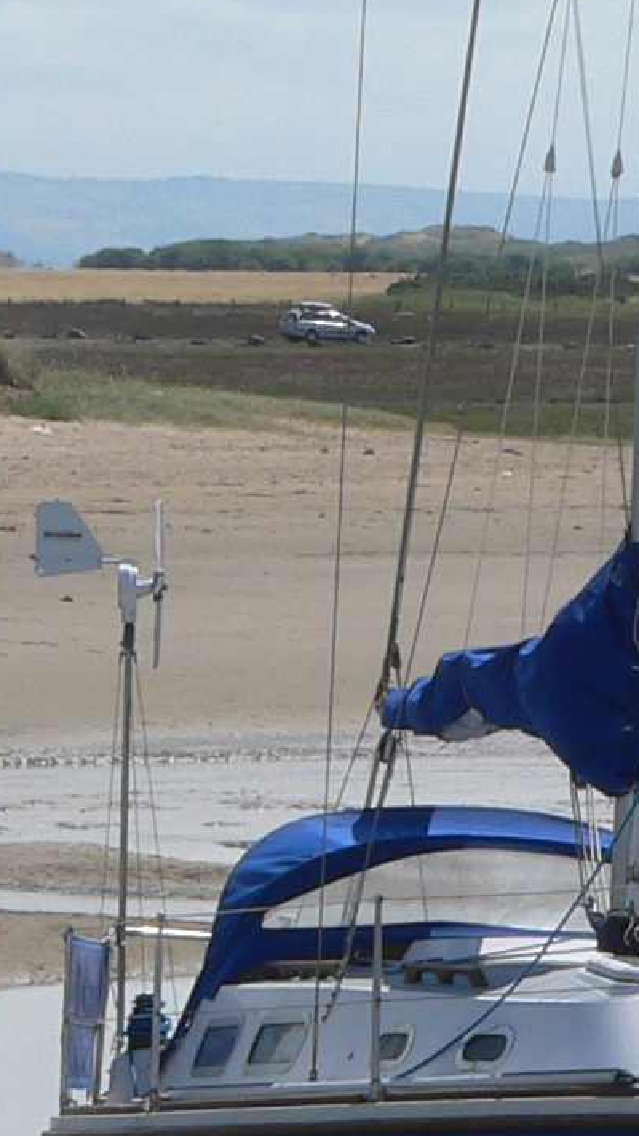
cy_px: 513
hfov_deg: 3.1
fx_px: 11927
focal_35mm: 396
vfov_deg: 5.5
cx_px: -43
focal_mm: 16.7
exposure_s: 1/640
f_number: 5.6
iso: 80
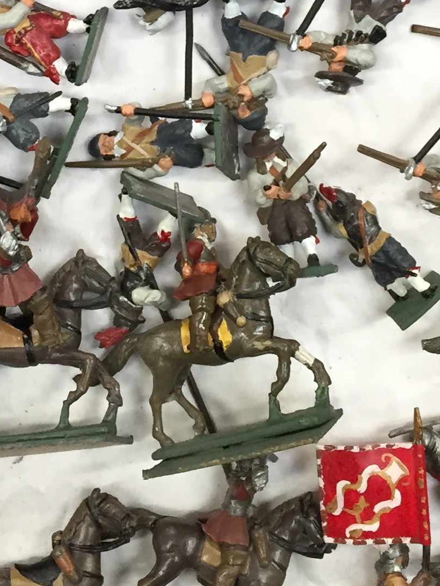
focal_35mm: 88
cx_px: 191
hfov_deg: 16.8
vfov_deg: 21.1
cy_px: -74
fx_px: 1491
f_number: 2.2
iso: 50
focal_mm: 4.15
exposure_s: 1/30
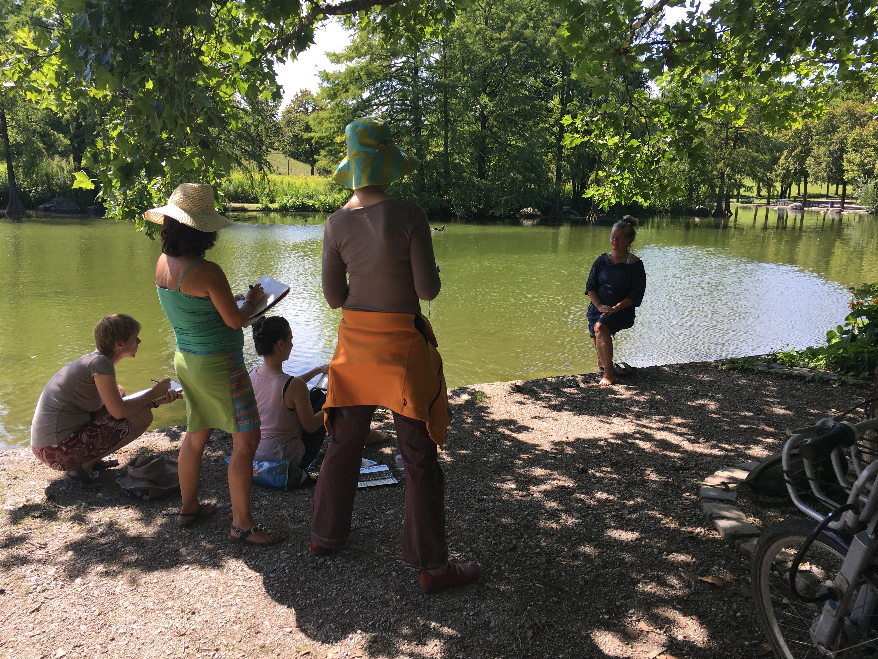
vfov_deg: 48.2
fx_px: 736
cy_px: 330
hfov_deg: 61.7
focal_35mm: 29
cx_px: 439
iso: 25
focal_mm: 4.15
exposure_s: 1/469
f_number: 2.2
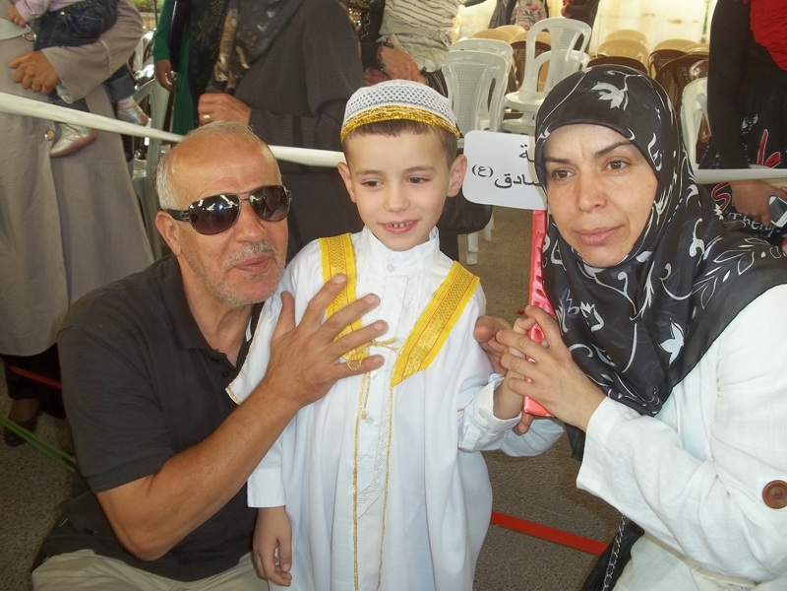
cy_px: 296
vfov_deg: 39.7
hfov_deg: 51.4
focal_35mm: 36
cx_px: 394
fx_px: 818
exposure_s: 1/30
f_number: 3.1
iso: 64
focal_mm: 6.5
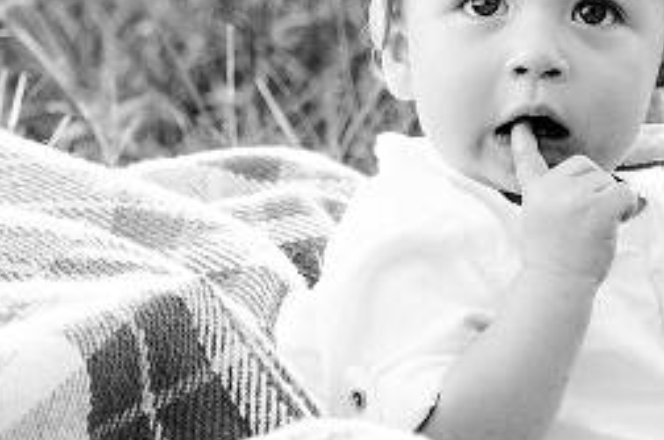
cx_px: 401
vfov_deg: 4.3
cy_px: 171
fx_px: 5891
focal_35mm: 320
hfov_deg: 6.5
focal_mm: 70
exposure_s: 1/1000
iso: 800
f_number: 3.2
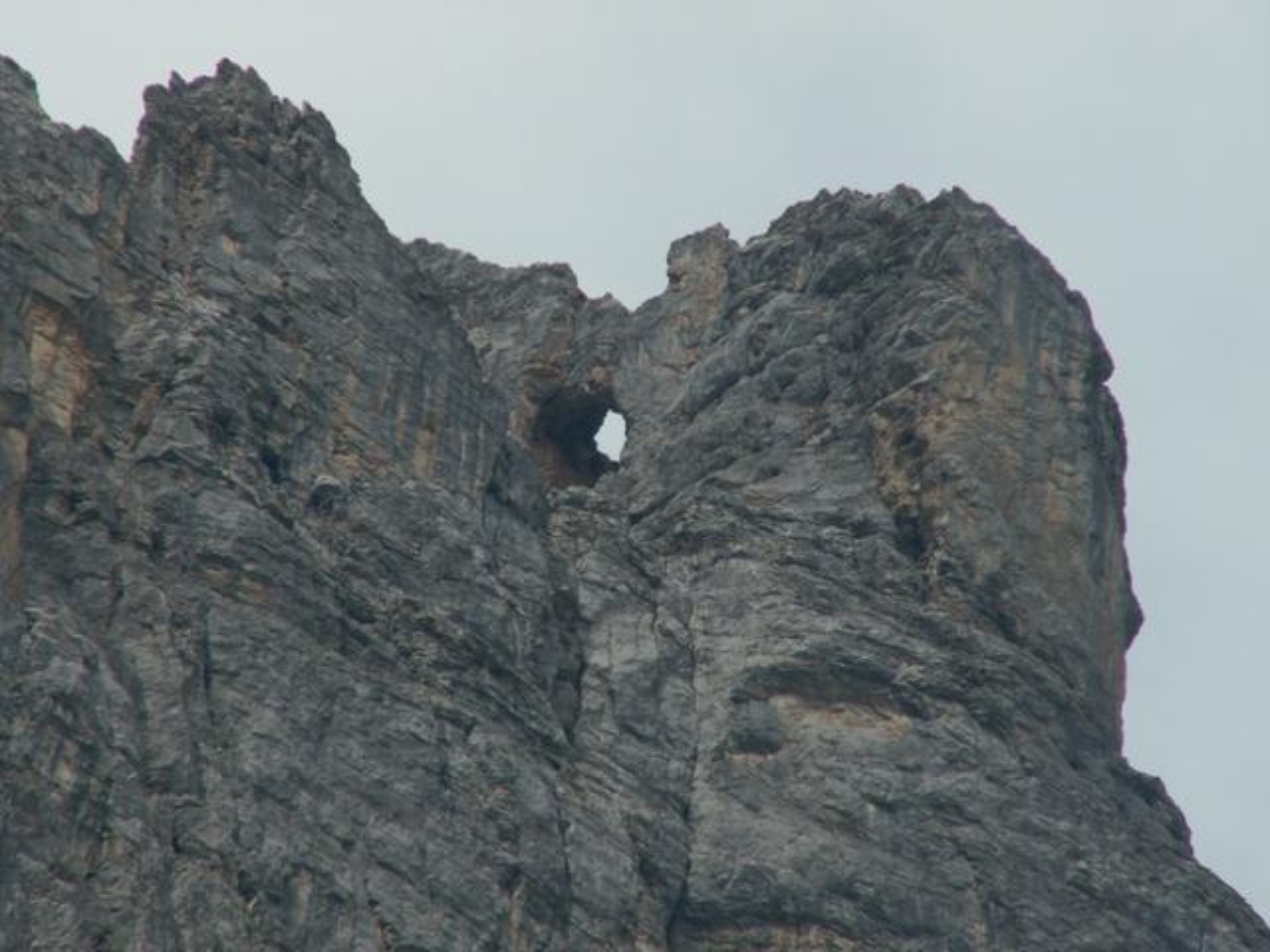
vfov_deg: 3.9
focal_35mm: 383
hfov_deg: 5.2
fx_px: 14052
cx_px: 635
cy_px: 476
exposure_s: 1/250
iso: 50
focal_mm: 63.58
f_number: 8
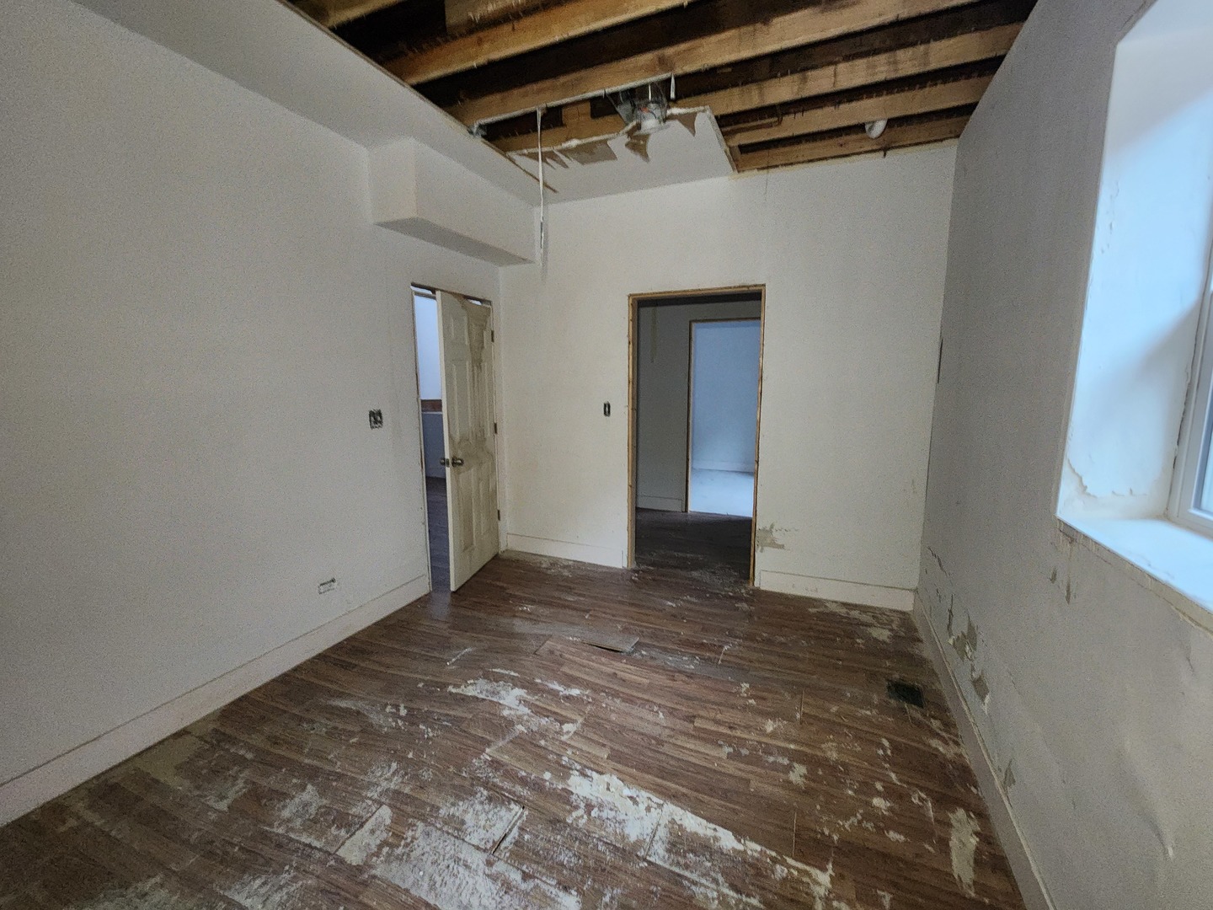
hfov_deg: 106.2
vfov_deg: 89.9
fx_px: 456
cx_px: 606
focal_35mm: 13
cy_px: 455
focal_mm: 2.2
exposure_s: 1/24
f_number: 2.2
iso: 640
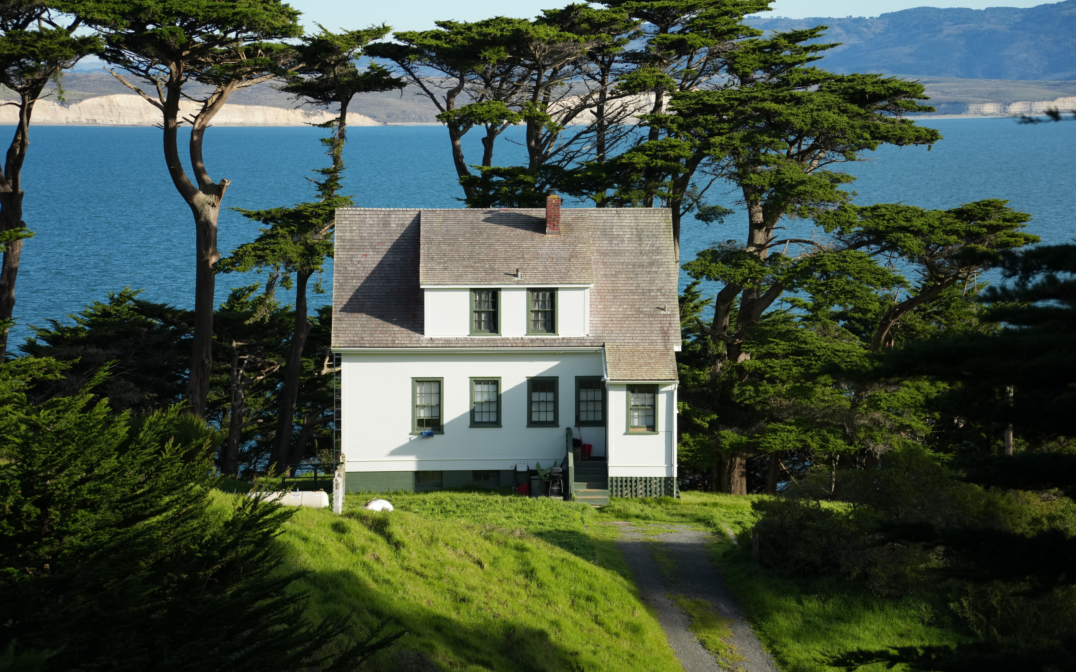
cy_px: 314
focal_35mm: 111
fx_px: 3255
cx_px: 540
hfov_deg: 18.8
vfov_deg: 11.8
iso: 640
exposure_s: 1/1250
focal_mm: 108
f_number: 6.3
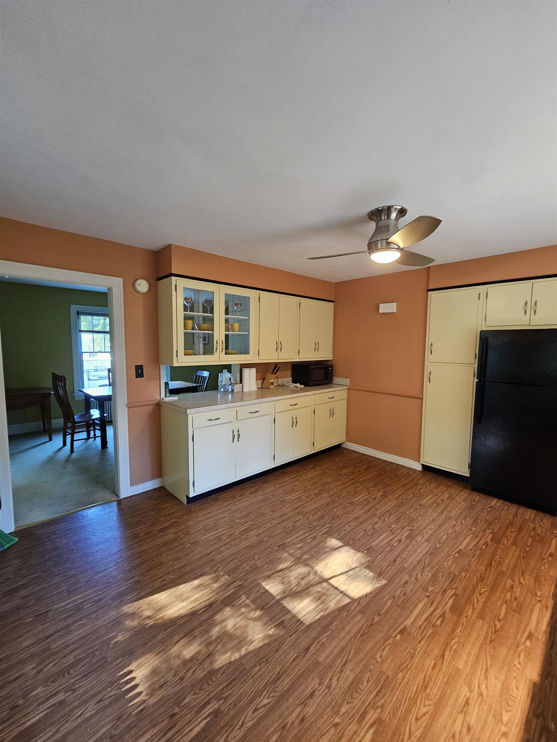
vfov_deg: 106.2
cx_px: 278
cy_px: 371
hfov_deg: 89.9
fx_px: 279
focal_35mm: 13
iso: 500
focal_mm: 2.2
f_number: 2.2
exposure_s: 1/30
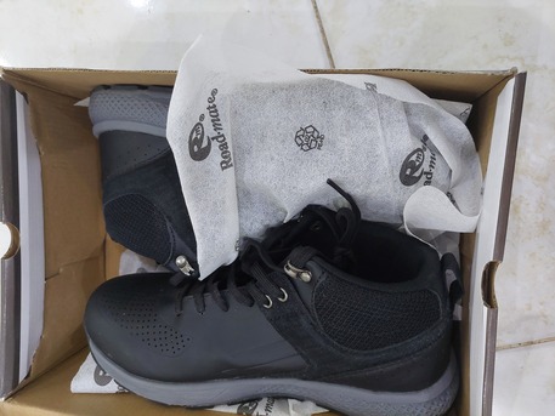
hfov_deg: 69.4
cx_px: 278
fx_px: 401
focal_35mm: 25
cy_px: 208
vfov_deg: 54.9
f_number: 1.8
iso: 640
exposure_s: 1/60
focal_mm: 5.23
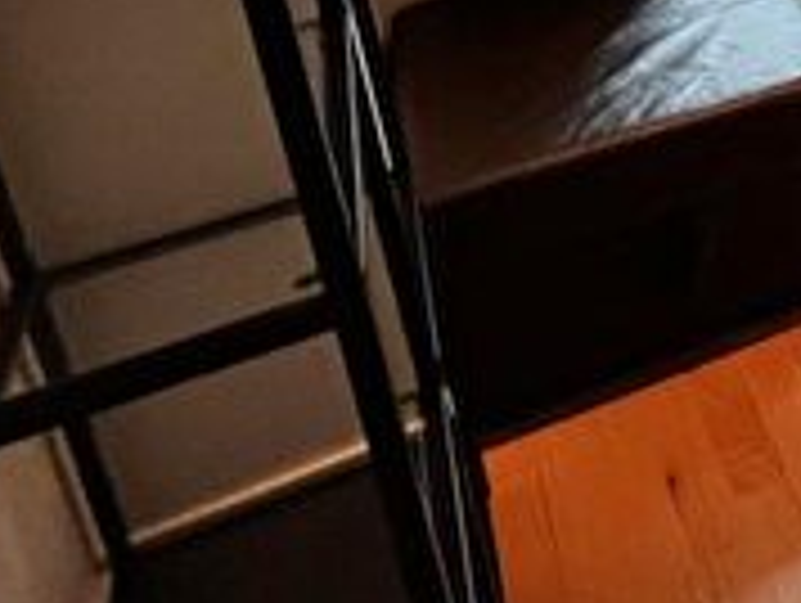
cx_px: 1377
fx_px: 1182
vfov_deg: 24.4
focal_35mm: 51
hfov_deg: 23.4
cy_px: -214
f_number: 1.8
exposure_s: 1/100
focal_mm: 1.57
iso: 200
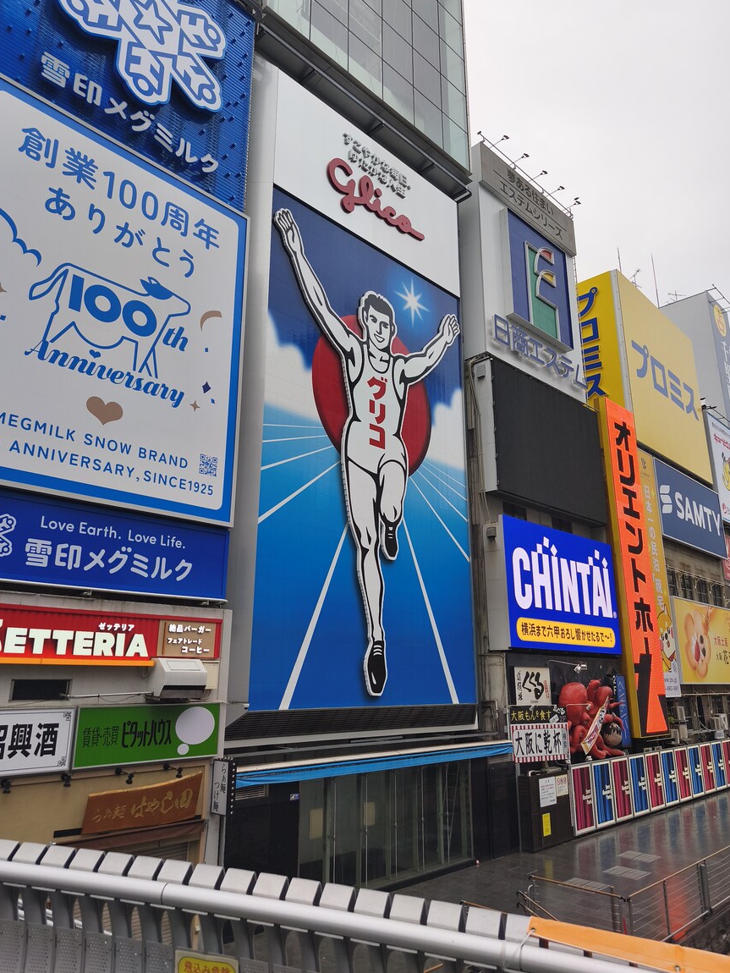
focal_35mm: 24
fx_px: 675
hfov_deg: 56.8
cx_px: 358
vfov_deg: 71.6
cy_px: 470
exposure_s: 1/209
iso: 50
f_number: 1.65
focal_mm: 6.18
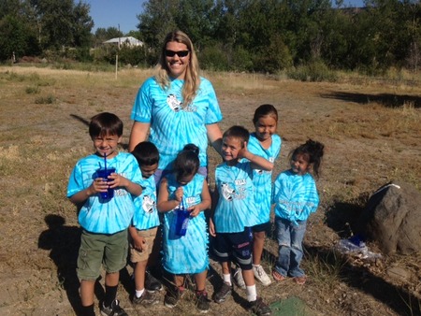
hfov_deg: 52.6
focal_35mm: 35
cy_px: 158
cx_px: 210
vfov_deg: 40.7
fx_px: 426
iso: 64
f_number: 2.4
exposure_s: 1/3067
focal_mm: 4.28
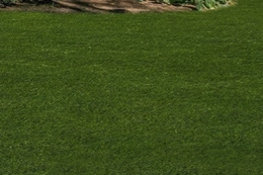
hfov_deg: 19.6
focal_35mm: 71
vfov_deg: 16.5
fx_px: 518
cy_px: -124
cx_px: -232
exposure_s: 1/640
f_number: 7.1
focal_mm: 18
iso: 500
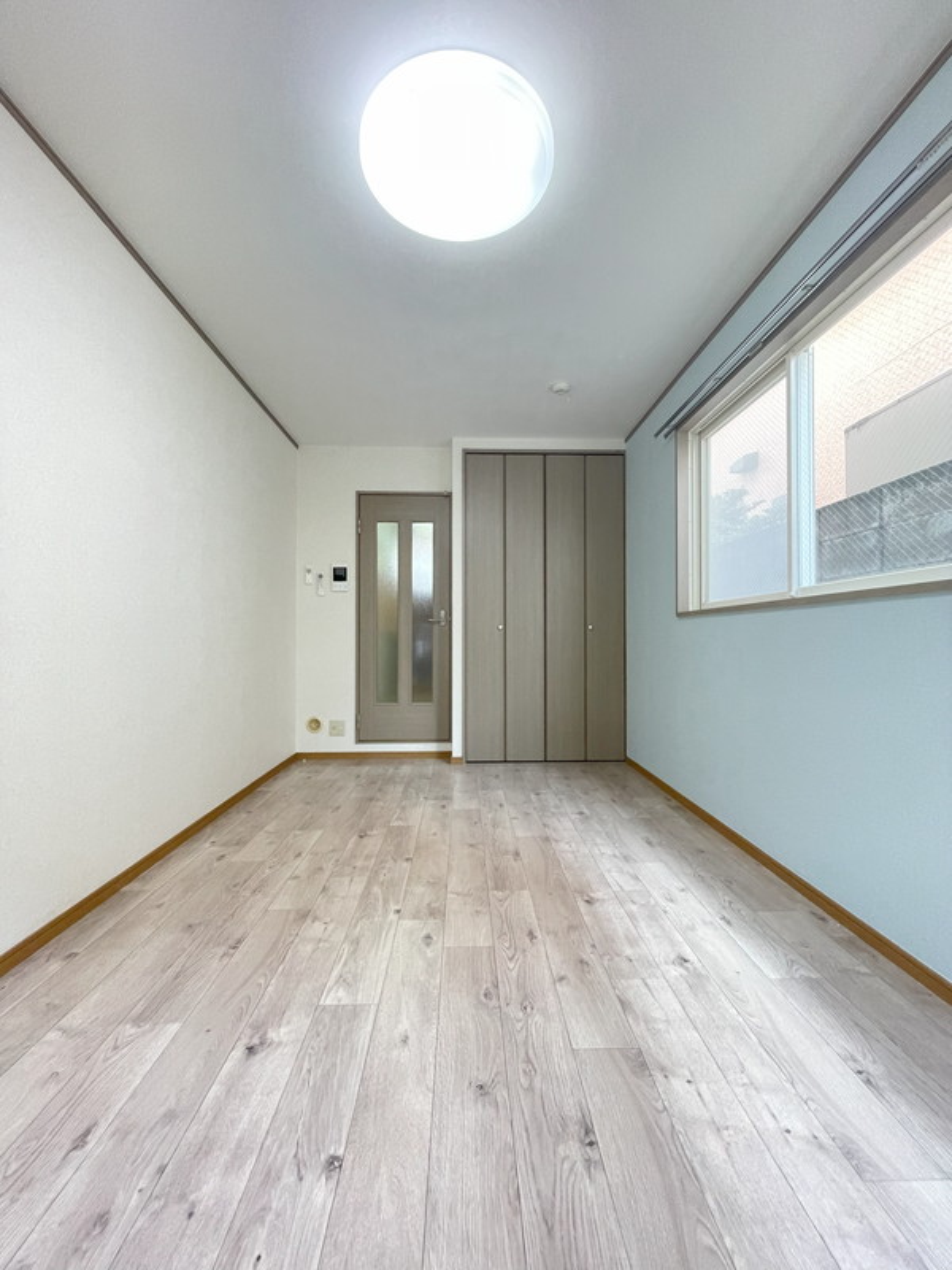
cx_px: 476
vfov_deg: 102.1
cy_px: 635
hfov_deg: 85.7
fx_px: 513
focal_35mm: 14
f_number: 2.4
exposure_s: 1/100
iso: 250
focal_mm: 1.55
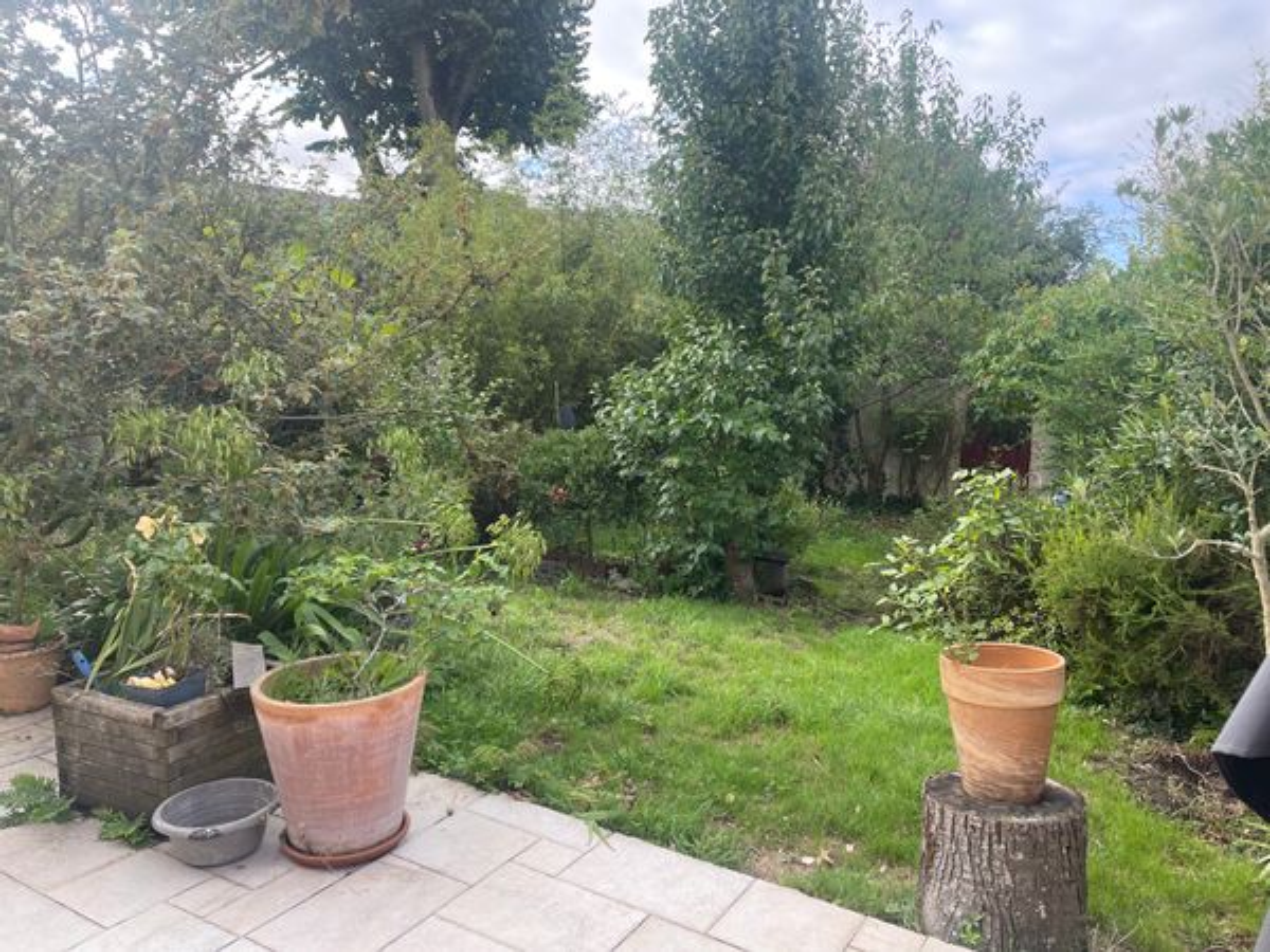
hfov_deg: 69.4
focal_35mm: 25
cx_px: 635
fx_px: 917
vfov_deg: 54.9
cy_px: 476
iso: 32
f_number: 1.6
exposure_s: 1/528
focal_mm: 5.1
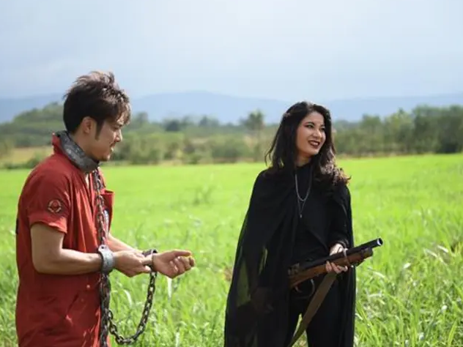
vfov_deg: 17.8
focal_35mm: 83
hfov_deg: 23.6
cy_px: 180
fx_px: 1110
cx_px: 219
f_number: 2.8
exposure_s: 1/800
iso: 100
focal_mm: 70
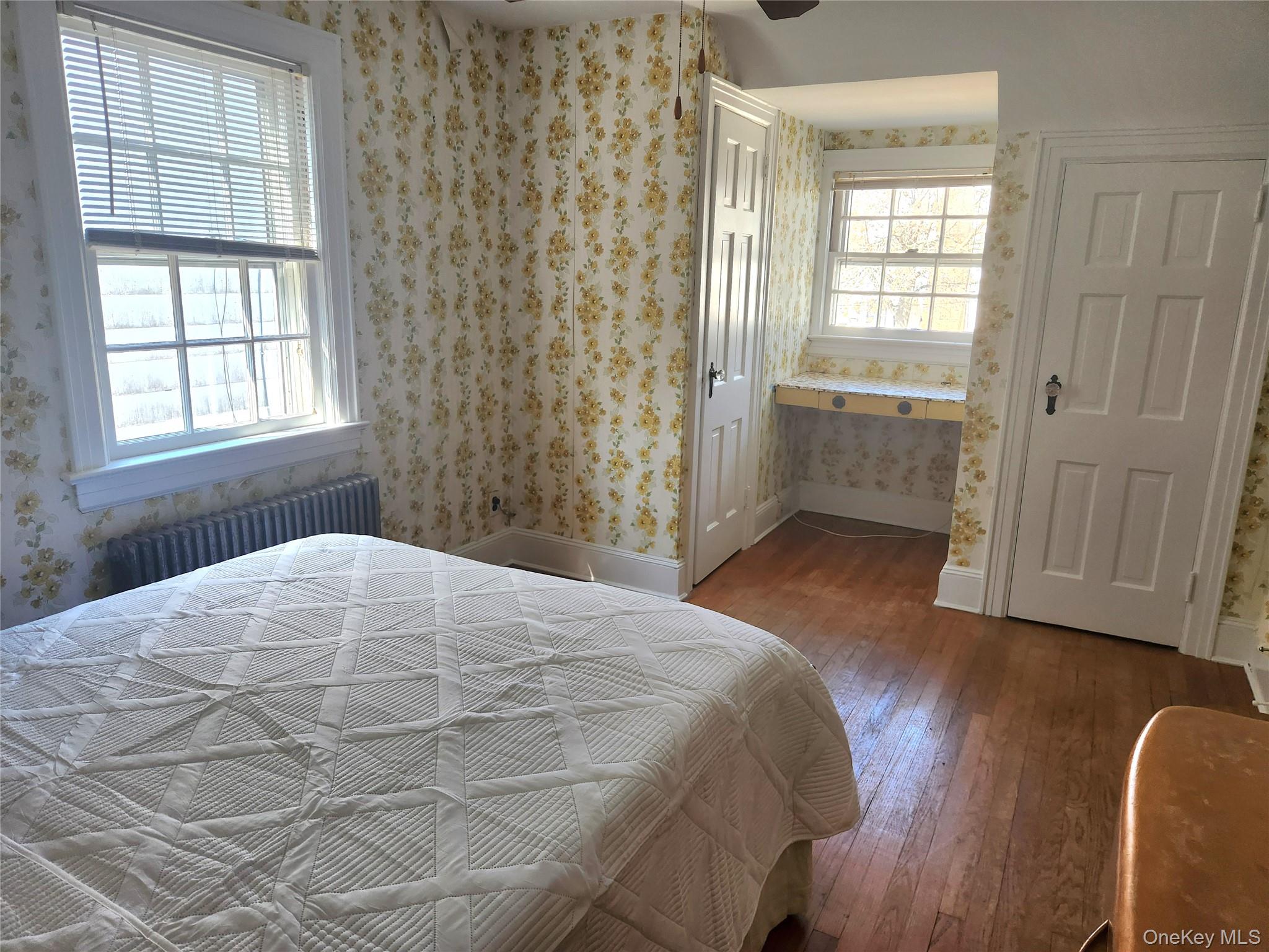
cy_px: 476
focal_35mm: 23
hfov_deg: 73.9
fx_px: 843
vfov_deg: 58.9
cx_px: 634
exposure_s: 1/182
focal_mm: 5.4
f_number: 1.8
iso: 100
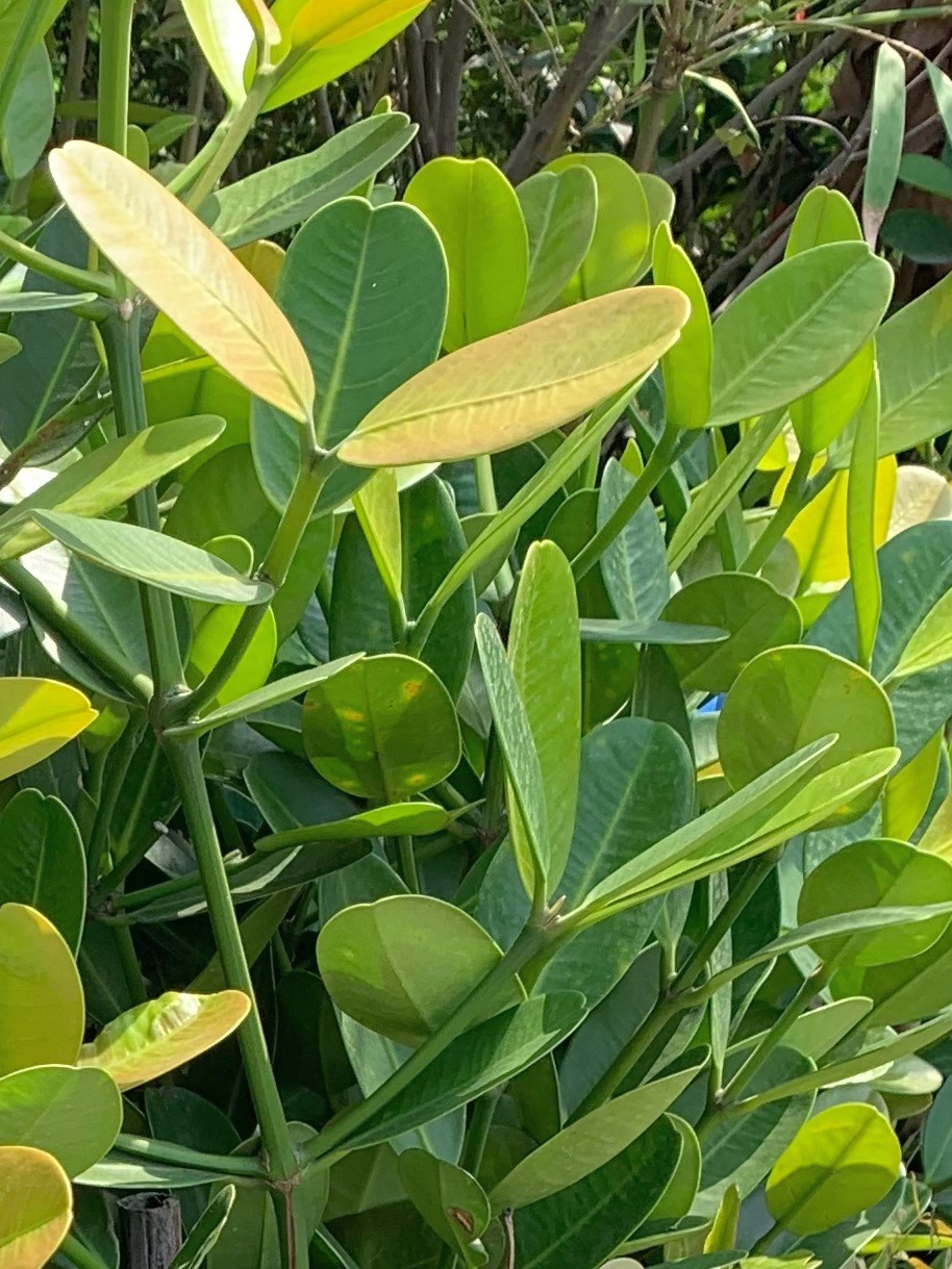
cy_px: 1483
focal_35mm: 86
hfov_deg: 16.3
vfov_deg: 21.3
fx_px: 3154
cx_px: -243
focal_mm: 4.25
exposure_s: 1/384
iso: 25
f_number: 1.8
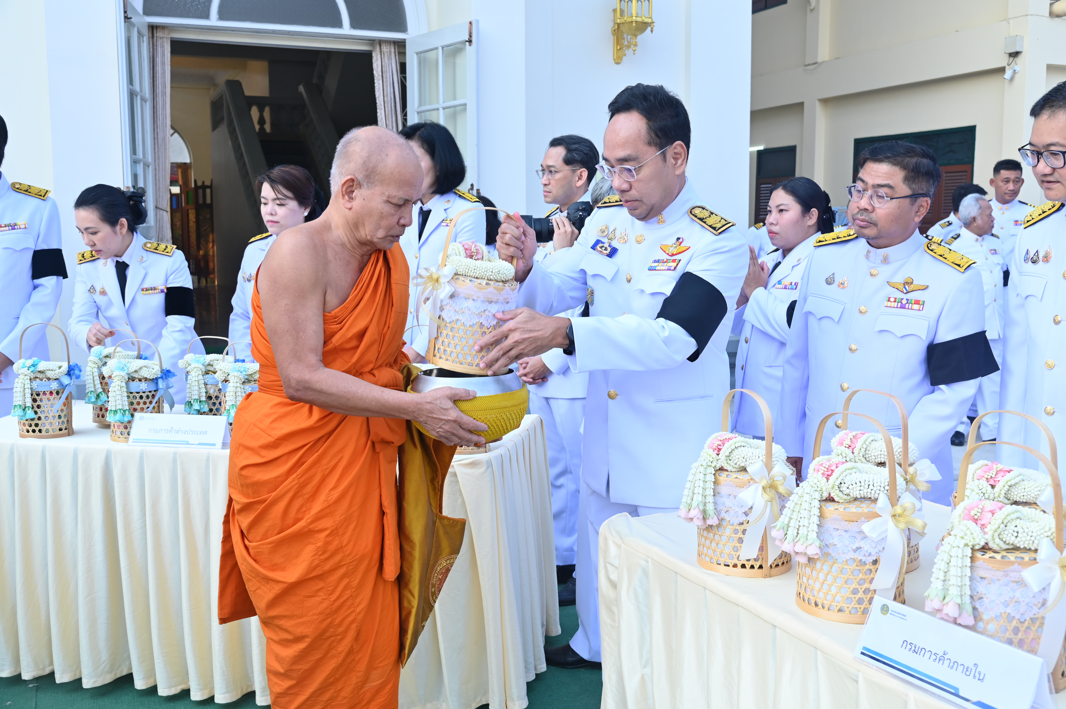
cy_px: 354
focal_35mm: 35
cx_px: 533
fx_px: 1036
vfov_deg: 37.8
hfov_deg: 54.5
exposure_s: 1/160
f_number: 8
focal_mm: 35
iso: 450
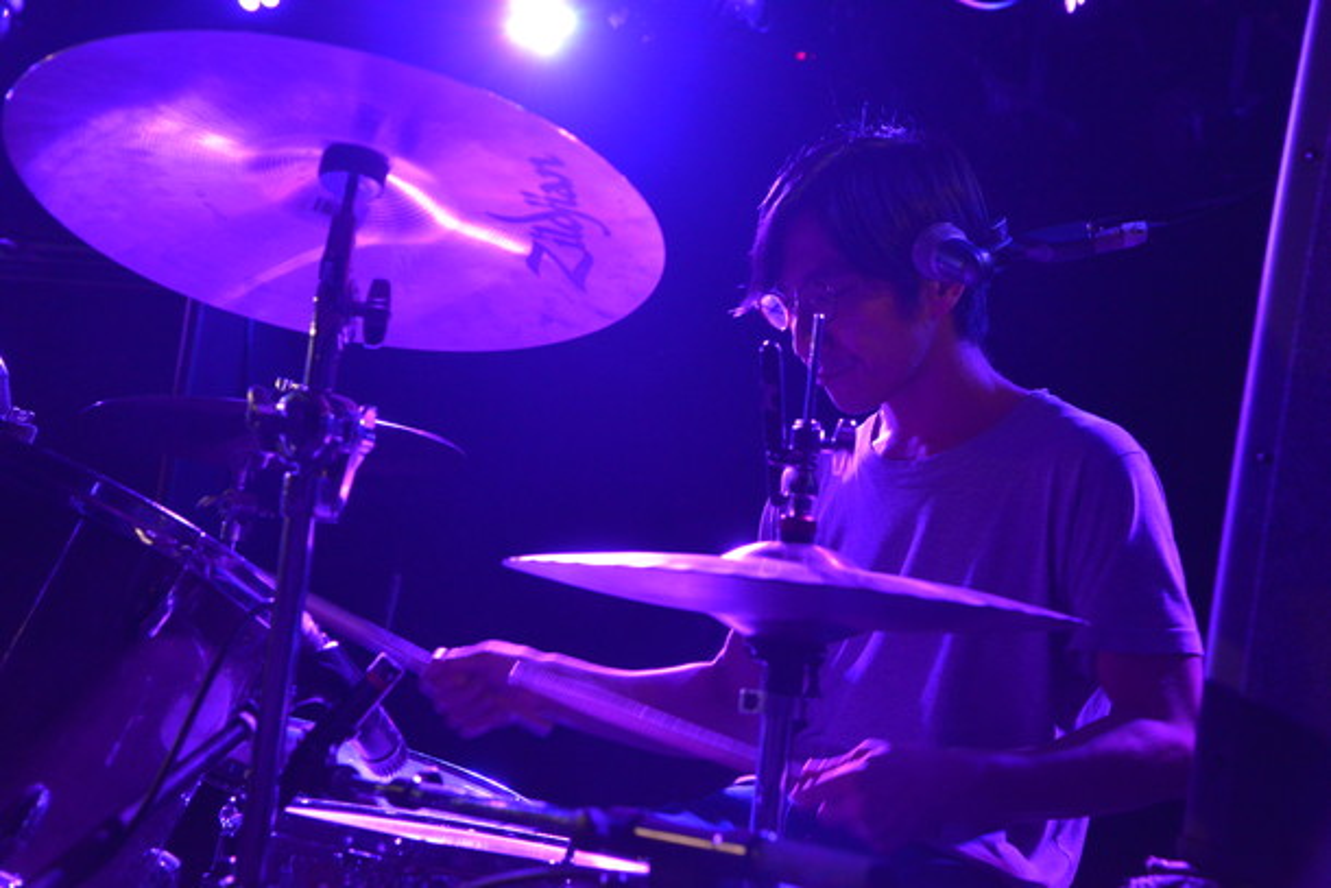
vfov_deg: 24.6
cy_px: 444
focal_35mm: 55
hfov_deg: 36.2
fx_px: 2034
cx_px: 666
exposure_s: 1/160
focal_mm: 55
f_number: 5.6
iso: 2500
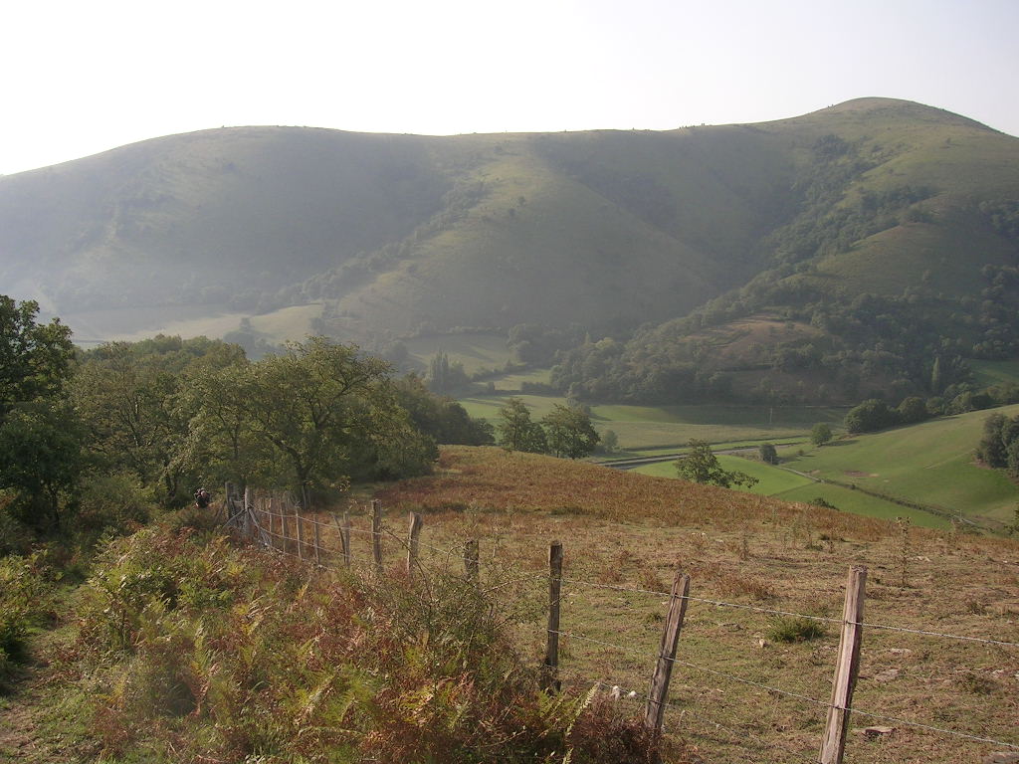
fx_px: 1030
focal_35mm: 35
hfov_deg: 52.6
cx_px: 510
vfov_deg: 40.7
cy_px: 382
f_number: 4.8
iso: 50
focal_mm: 5.4
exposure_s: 1/257
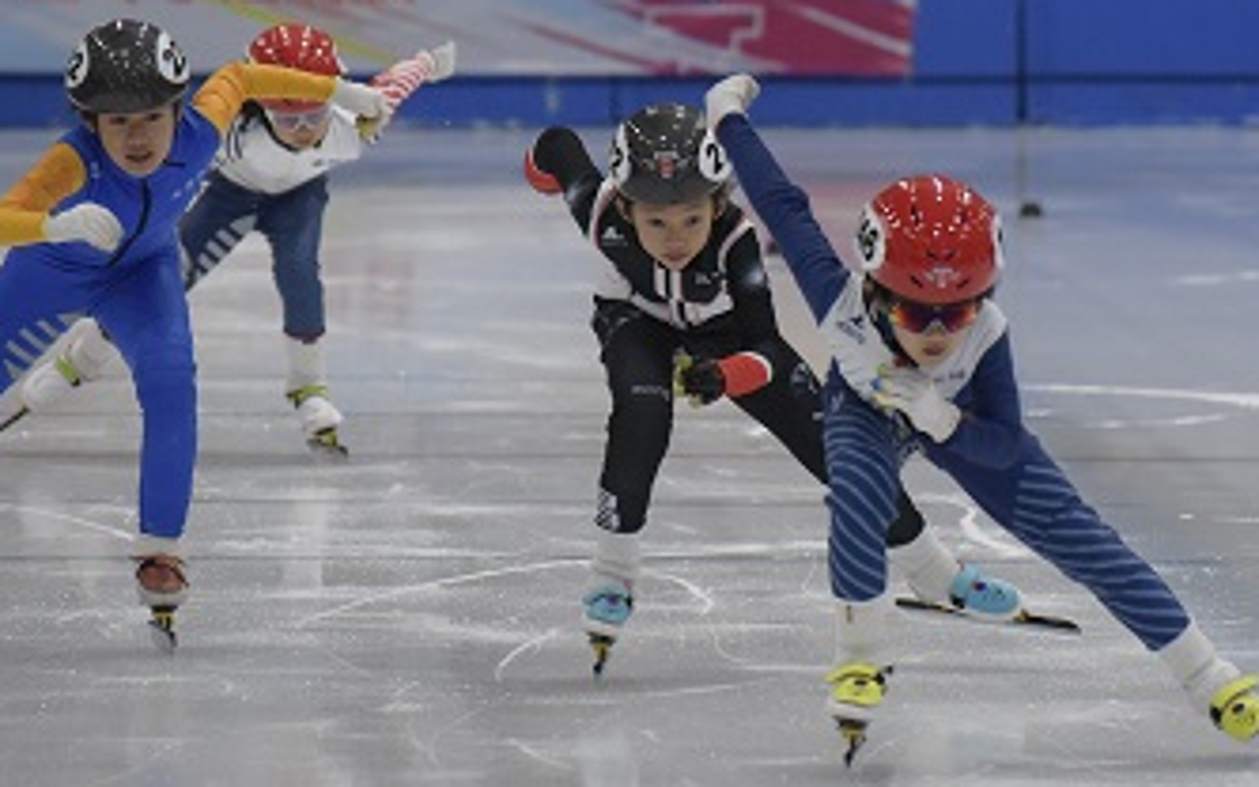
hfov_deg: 5.7
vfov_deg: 3.6
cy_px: 250
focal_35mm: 367
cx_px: 858
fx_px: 12590
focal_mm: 200
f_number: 5.6
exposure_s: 1/500
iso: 5000
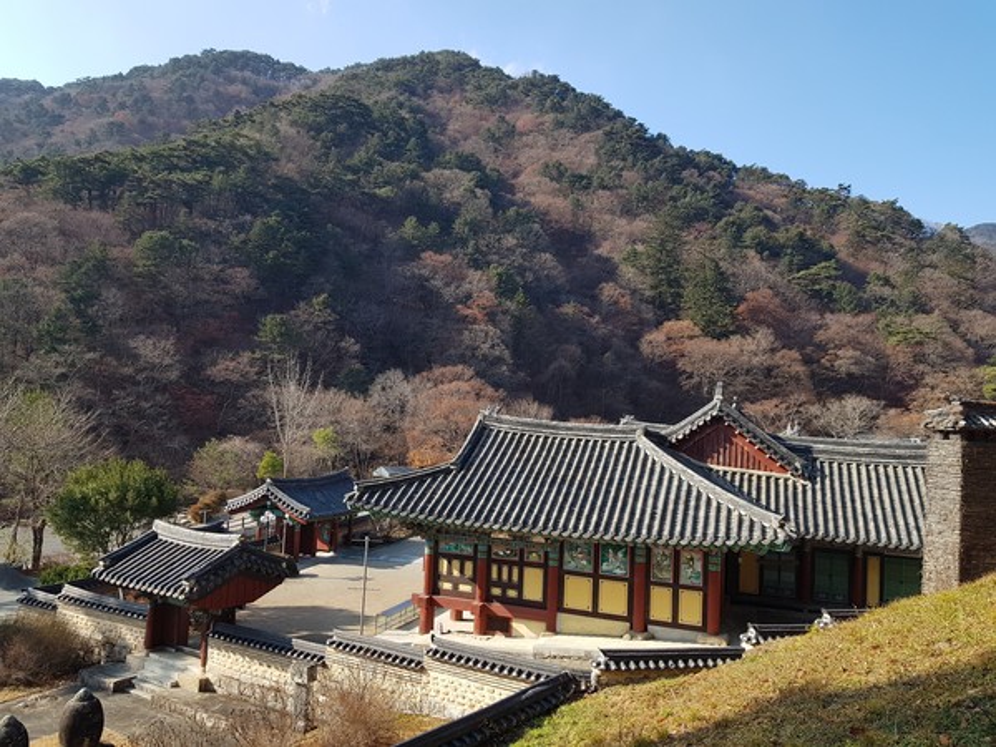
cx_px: 498
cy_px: 374
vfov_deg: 53.1
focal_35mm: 26
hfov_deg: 67.3
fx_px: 748
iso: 40
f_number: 1.7
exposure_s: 1/928
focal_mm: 4.2
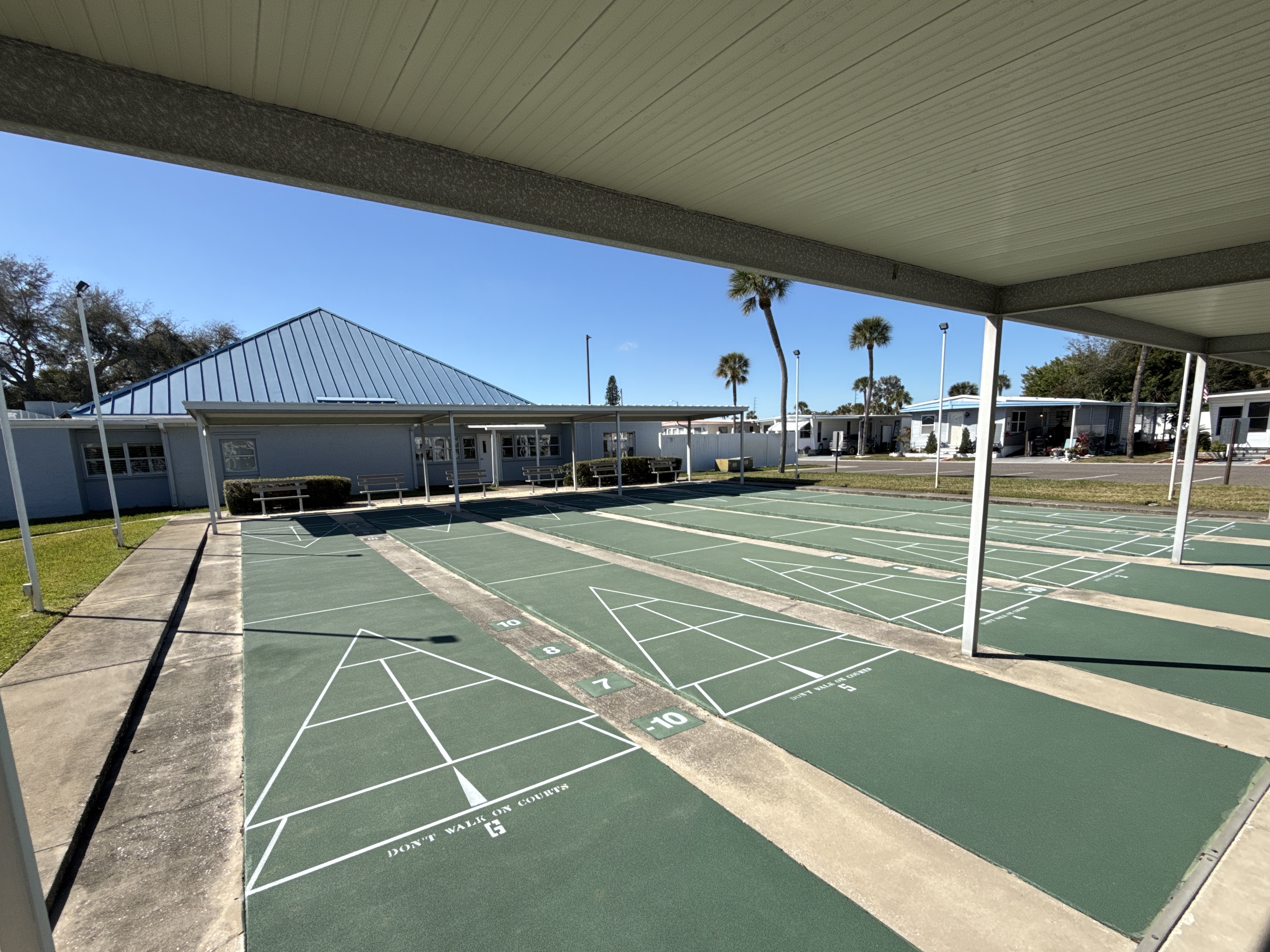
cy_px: 534
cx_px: 621
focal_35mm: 16
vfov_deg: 77.8
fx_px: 587
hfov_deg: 94.5
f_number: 2.2
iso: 50
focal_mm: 2.22
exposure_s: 1/2841
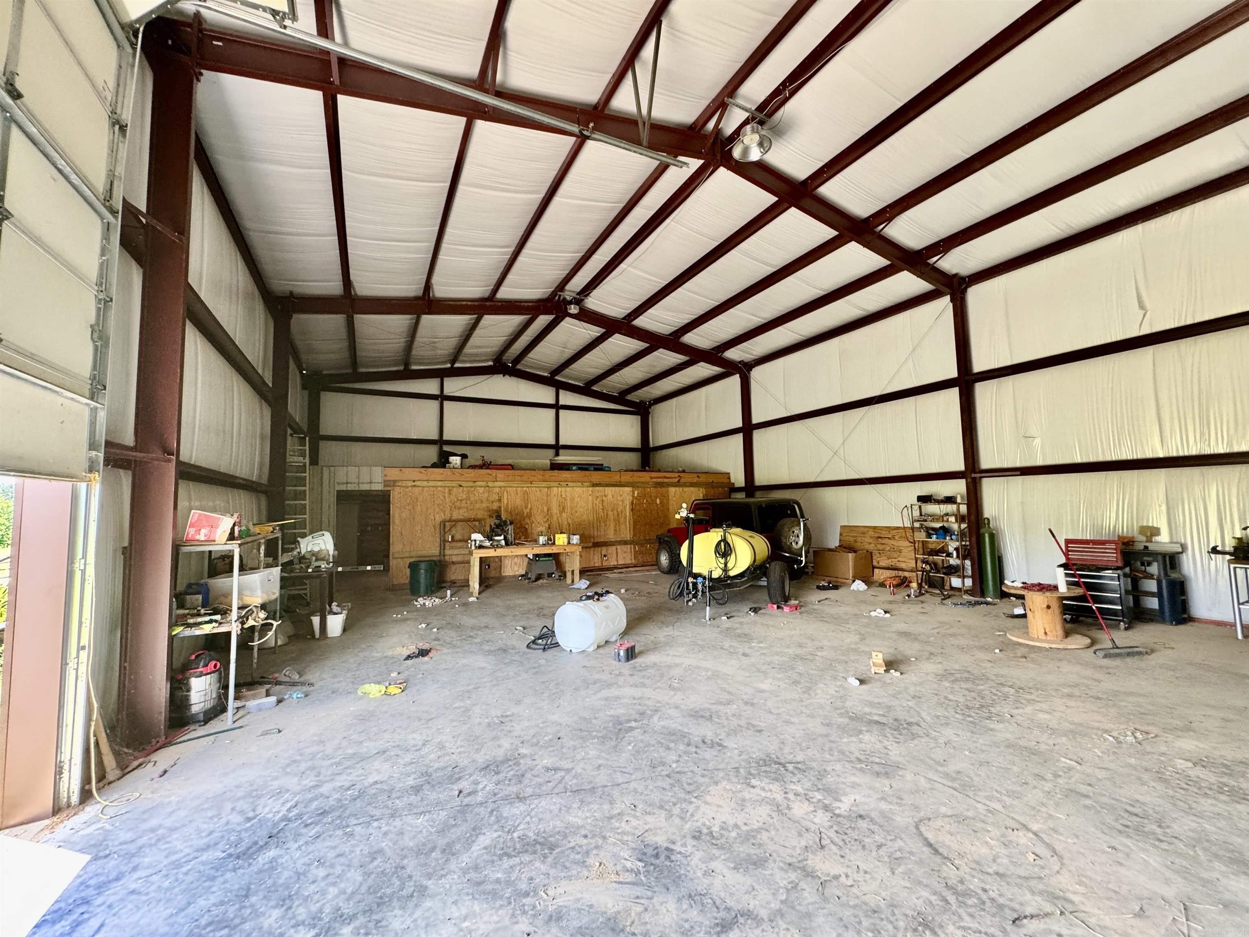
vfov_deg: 85.7
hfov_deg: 102.1
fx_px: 505
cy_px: 468
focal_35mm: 14
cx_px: 624
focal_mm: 2.22
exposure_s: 1/99
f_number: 2.2
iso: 200
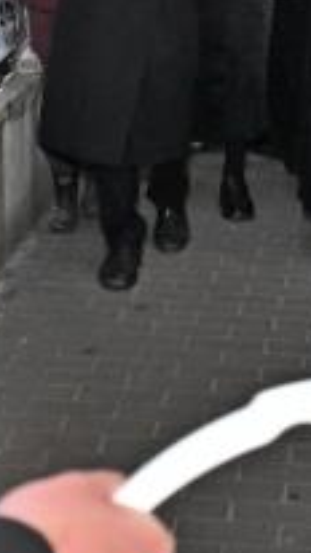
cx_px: 349
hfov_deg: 9.6
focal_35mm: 125
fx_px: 1831
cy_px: -36
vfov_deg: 16.7
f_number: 4
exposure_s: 1/200
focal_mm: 24
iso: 1600
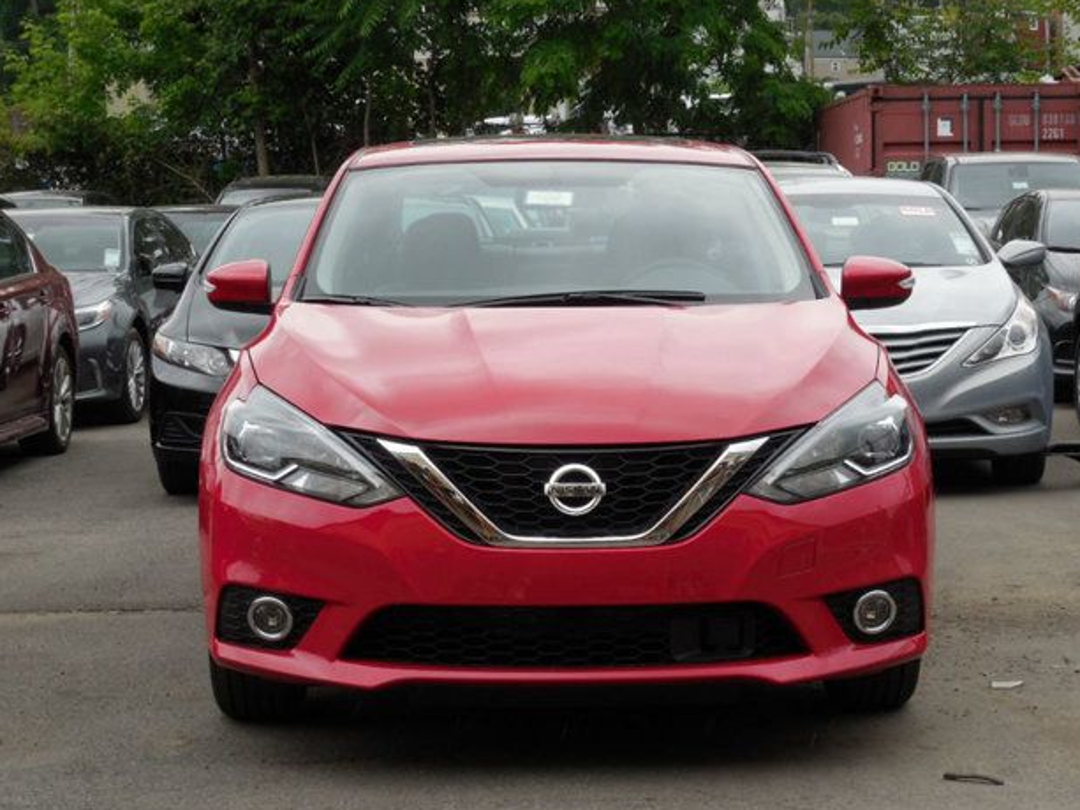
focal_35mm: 72
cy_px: 405
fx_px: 2247
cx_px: 560
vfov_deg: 20.4
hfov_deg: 27.0
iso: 125
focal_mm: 12.5
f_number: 4.4
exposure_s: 1/250
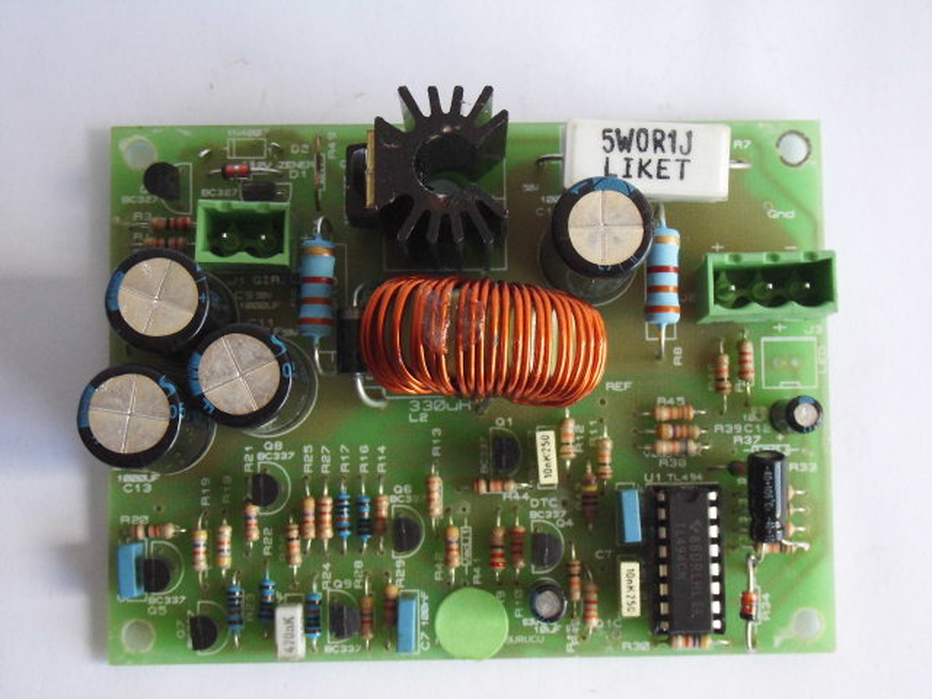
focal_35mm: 55
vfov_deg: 26.6
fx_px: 1481
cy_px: 350
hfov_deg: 34.9
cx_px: 466
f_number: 4.1
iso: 400
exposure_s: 1/125
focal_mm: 9.77
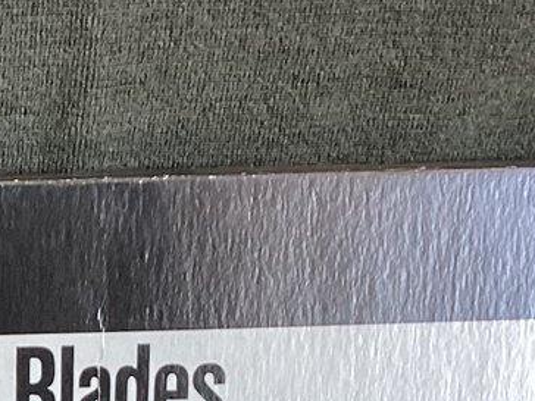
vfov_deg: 10.9
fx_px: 1994
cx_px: -104
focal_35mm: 129
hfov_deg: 14.8
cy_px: 687
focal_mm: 3.3
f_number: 2.4
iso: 80
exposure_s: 1/60
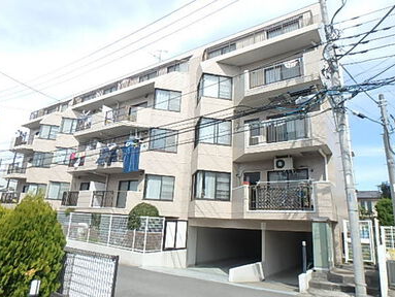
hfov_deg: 73.8
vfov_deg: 58.9
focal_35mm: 23
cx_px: 206
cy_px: 154
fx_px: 263
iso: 125
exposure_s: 1/640
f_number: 3.5
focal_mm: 3.7
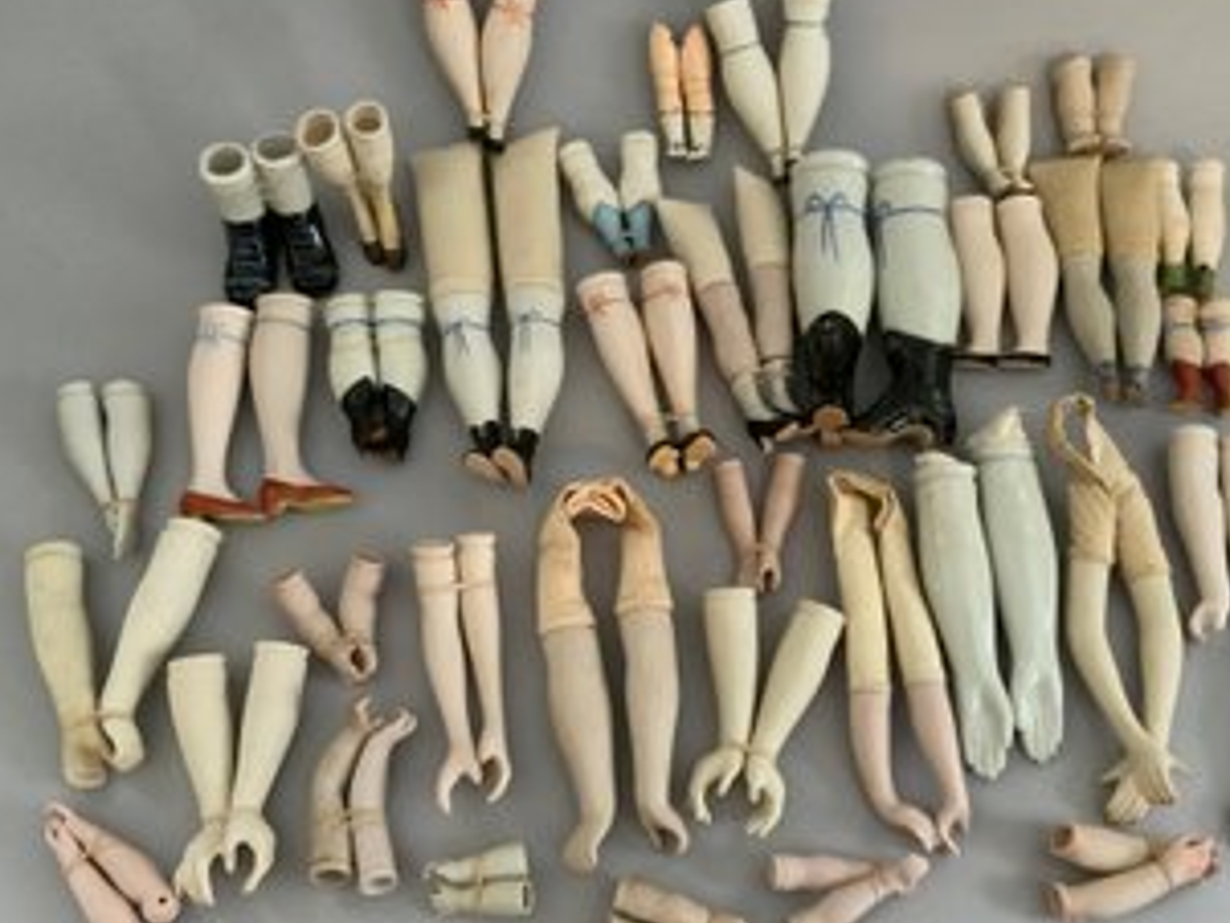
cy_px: 468
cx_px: 691
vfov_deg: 43.0
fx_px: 1173
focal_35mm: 33
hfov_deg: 55.2
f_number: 1.8
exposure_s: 1/40
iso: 250
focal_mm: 3
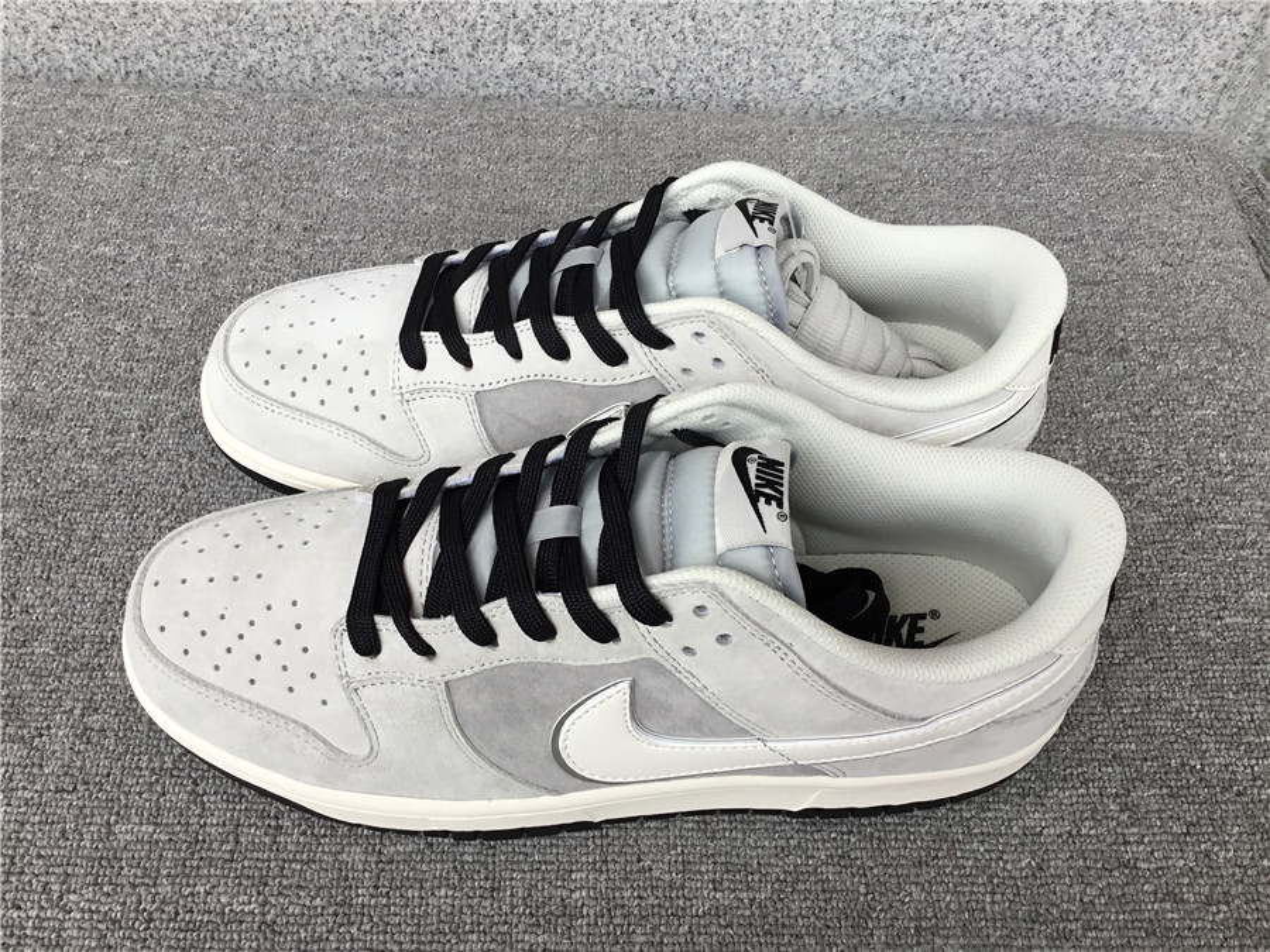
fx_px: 1137
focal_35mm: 31
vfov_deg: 45.4
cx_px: 635
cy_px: 476
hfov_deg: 58.4
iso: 32
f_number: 2.4
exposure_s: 1/100
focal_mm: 3.3
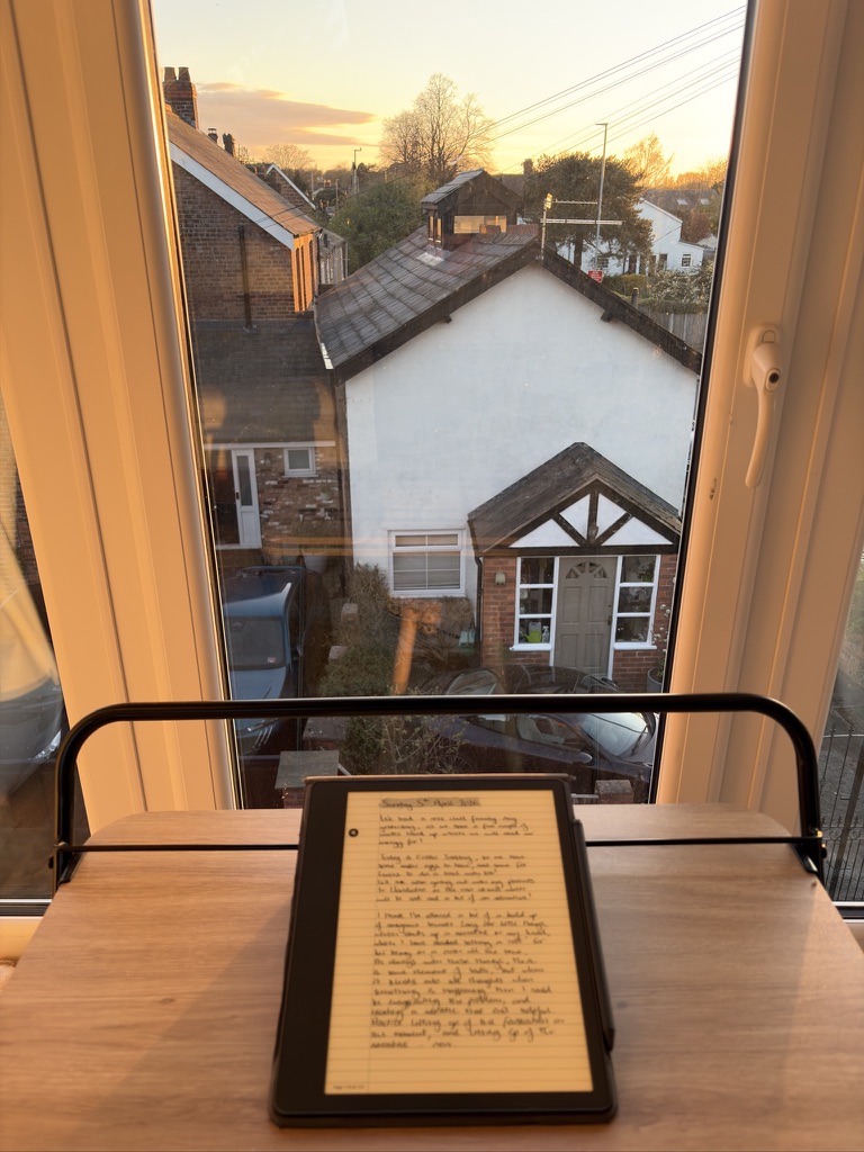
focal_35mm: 26
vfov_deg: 67.3
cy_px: 576
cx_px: 432
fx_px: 865
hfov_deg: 53.1
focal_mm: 5.96
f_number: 1.6
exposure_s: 1/171
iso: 80
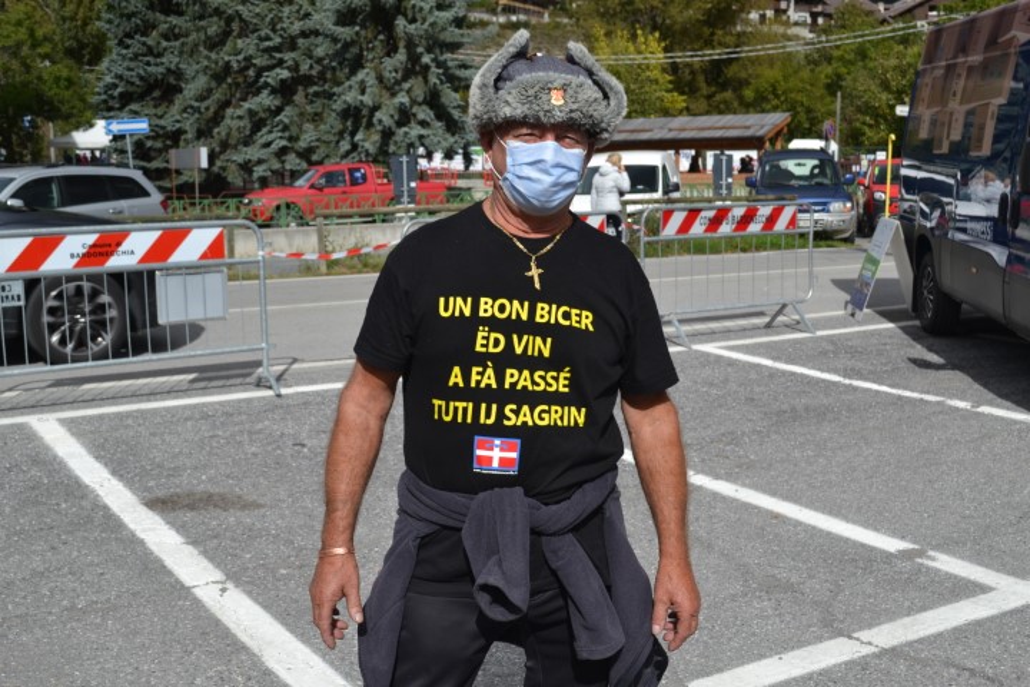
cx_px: 515
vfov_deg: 30.8
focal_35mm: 44
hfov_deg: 45.0
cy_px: 344
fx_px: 1244
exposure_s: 1/200
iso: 100
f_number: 7.1
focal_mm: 29
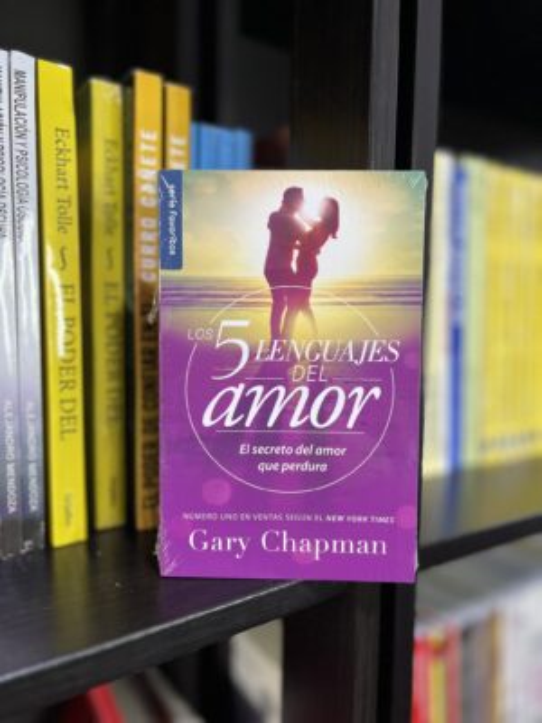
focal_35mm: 26
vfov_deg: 67.3
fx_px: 543
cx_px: 271
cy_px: 362
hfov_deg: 53.1
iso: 250
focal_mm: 5.7
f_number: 1.5
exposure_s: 1/60
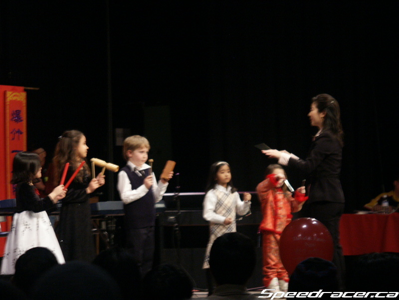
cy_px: 150
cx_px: 200
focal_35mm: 168
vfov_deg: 8.8
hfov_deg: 11.8
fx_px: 1936
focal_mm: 42.44
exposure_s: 1/30
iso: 200
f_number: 3.5
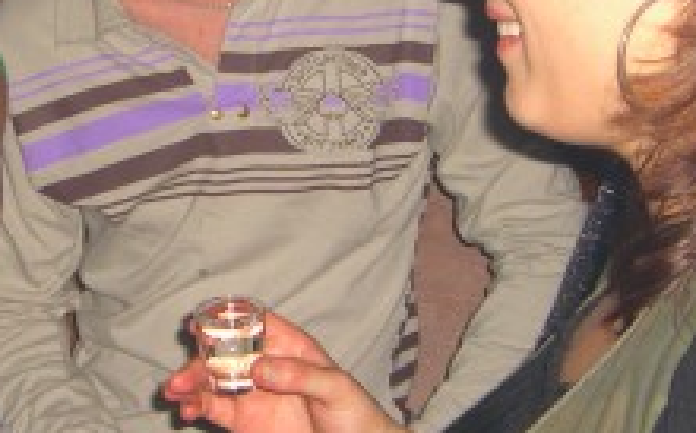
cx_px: 161
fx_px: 2084
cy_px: 95
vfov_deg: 11.8
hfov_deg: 18.8
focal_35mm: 110
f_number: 2.8
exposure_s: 1/60
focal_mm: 7.9
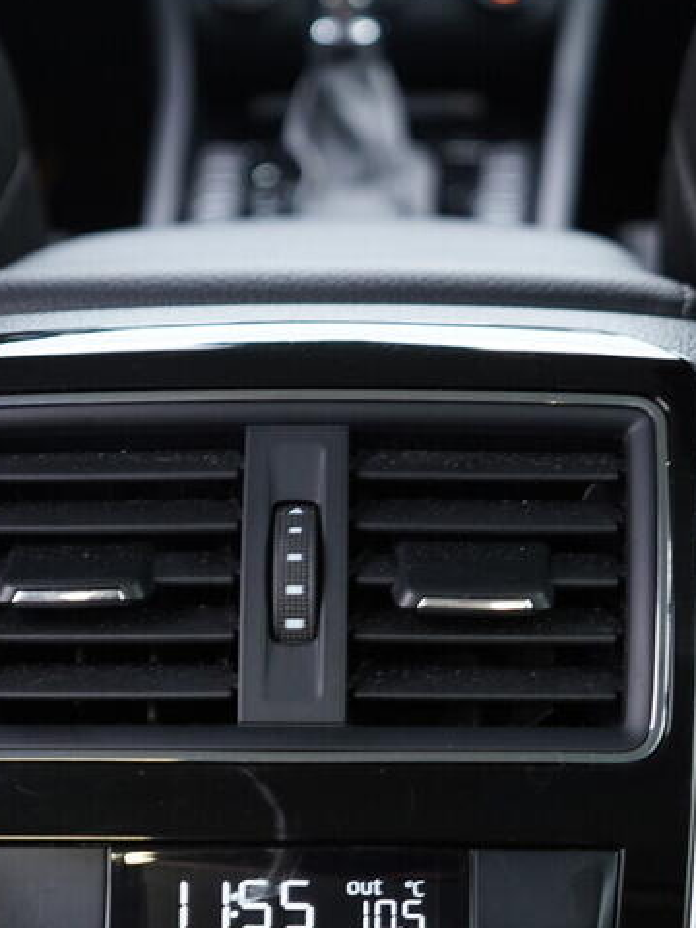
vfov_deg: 26.1
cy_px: 650
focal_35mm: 74
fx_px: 1985
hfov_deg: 19.9
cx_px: 287
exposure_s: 1/40
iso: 500
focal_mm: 24
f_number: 2.8
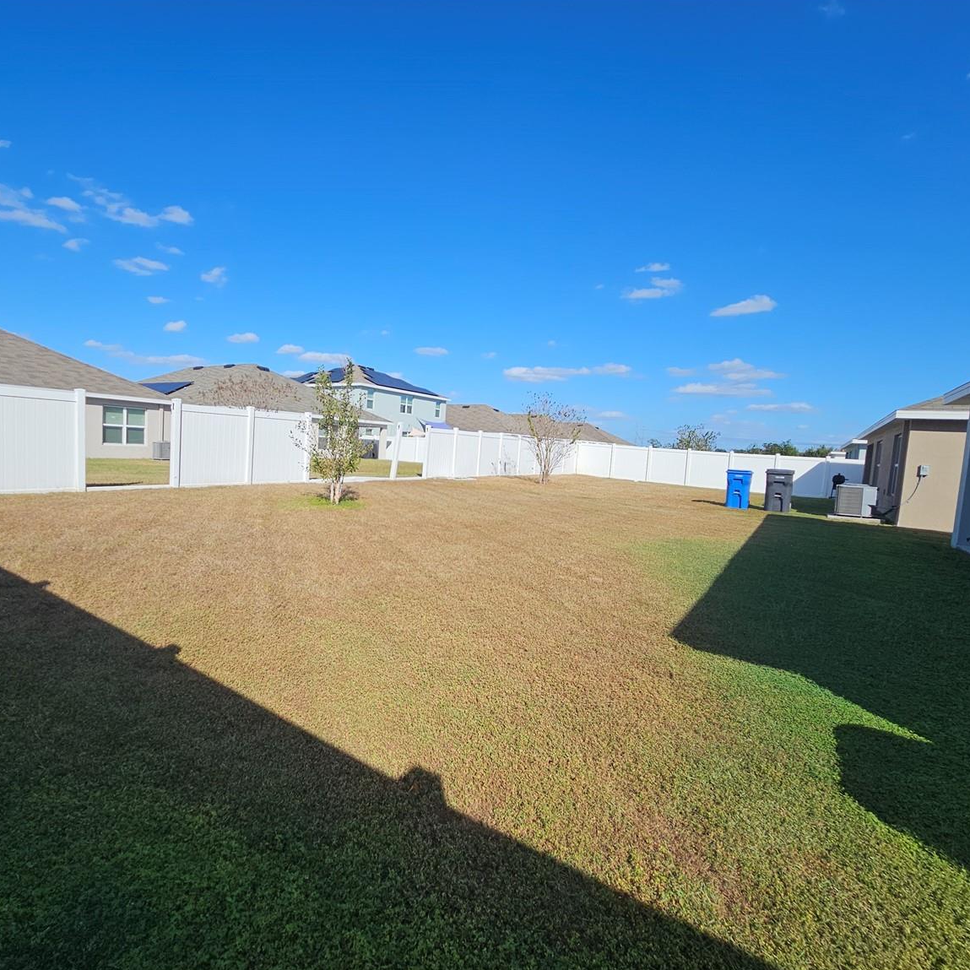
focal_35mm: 16
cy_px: 499
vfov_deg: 87.4
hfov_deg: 86.6
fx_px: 507
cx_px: 399
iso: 50
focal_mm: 2.2
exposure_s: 1/3255
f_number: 2.2
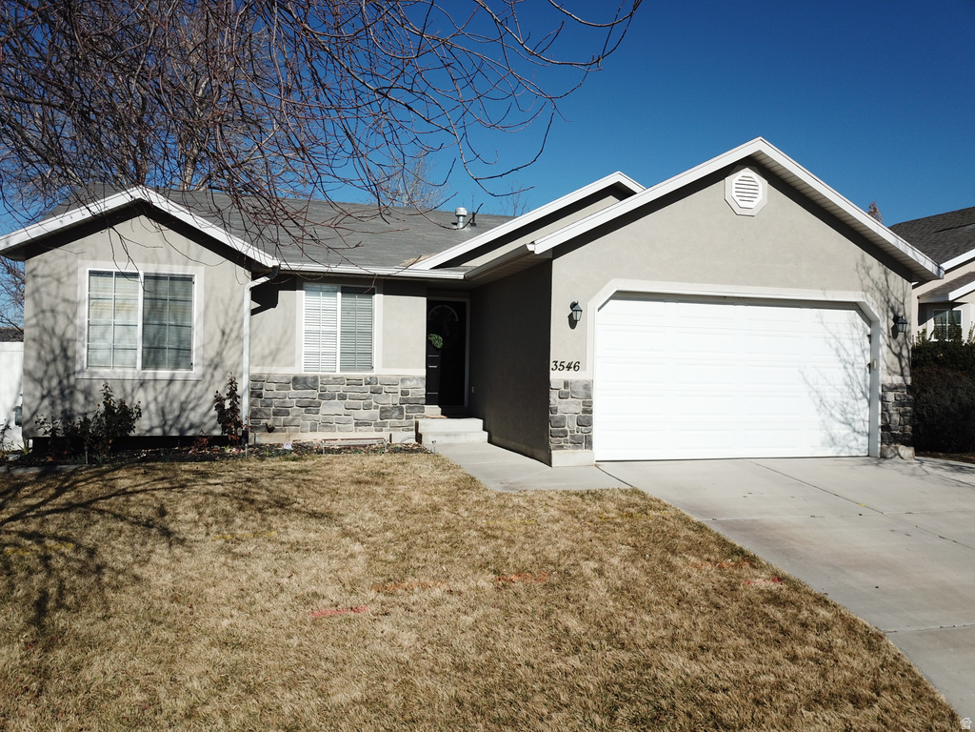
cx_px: 488
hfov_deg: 67.3
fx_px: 732
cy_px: 366
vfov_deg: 53.1
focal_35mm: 26
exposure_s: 1/2364
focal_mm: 4.73
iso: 100
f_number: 2.2
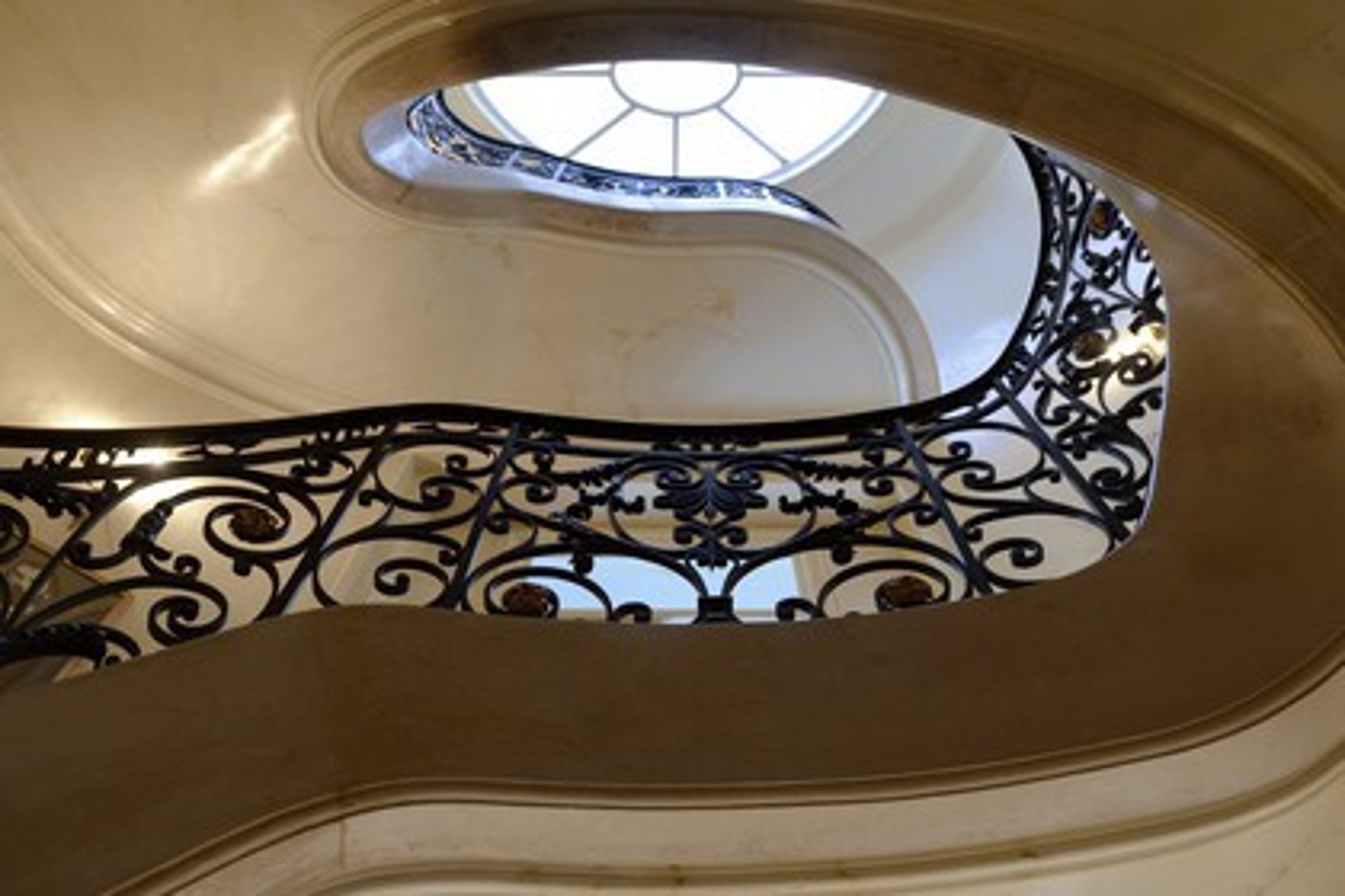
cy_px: 448
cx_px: 672
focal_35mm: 24
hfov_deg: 73.7
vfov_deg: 53.1
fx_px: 897
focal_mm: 24
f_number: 5
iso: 1600
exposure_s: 1/30
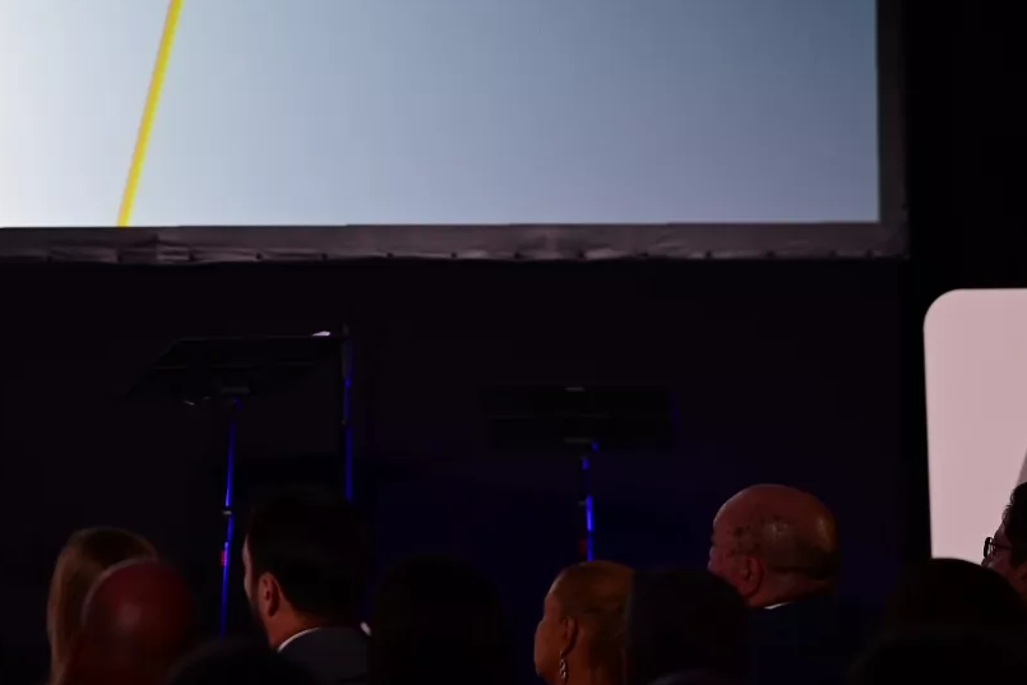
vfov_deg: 8.0
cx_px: 179
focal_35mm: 171
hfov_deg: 12.0
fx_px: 4879
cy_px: 48
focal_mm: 85
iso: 1000
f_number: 2.8
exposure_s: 1/400
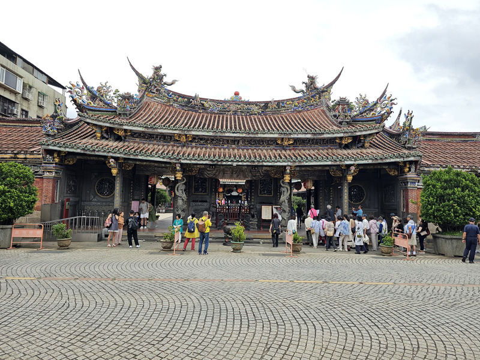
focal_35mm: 23
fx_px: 319
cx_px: 240
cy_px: 180
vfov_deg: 58.9
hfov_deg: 73.9
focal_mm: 6.3
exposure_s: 1/719
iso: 25
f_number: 1.7
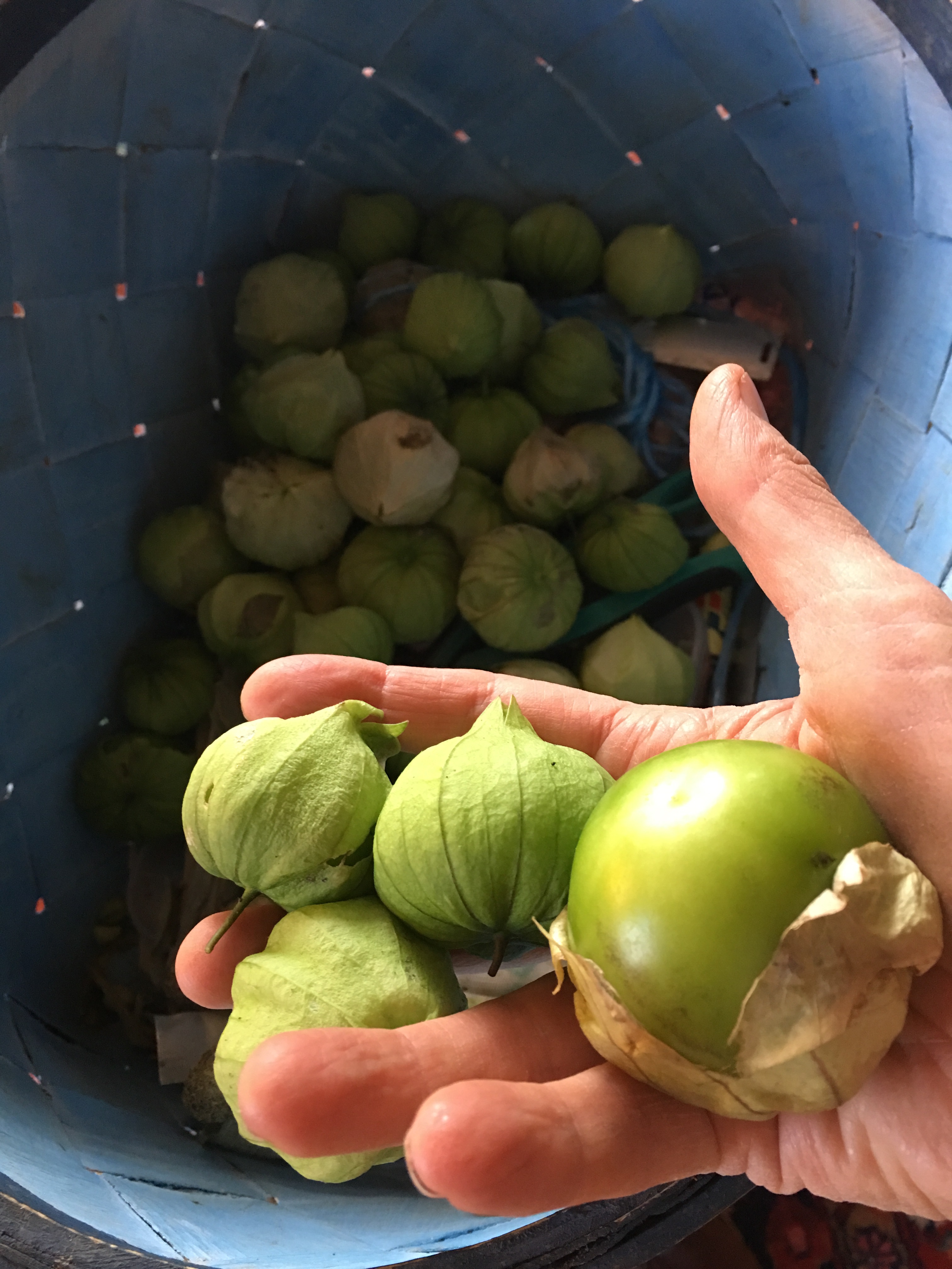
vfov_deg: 61.7
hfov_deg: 48.2
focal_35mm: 29
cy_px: 634
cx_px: 476
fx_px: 1063
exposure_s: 1/17
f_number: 2.2
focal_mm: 4.15
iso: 125
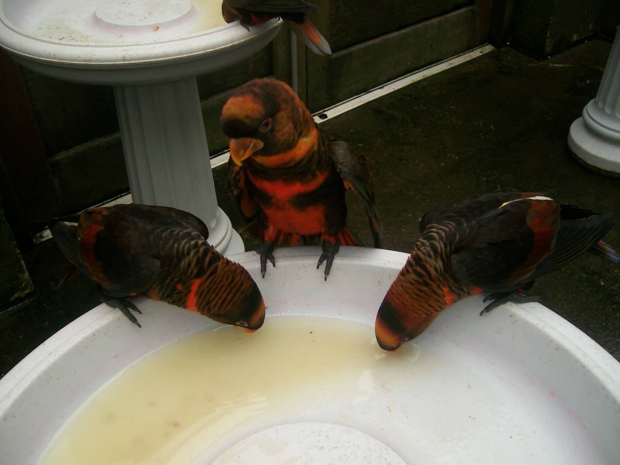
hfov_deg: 52.6
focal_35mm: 35
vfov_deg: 40.7
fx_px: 627
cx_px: 310
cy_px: 232
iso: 80
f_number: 2.8
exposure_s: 1/258
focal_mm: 5.8
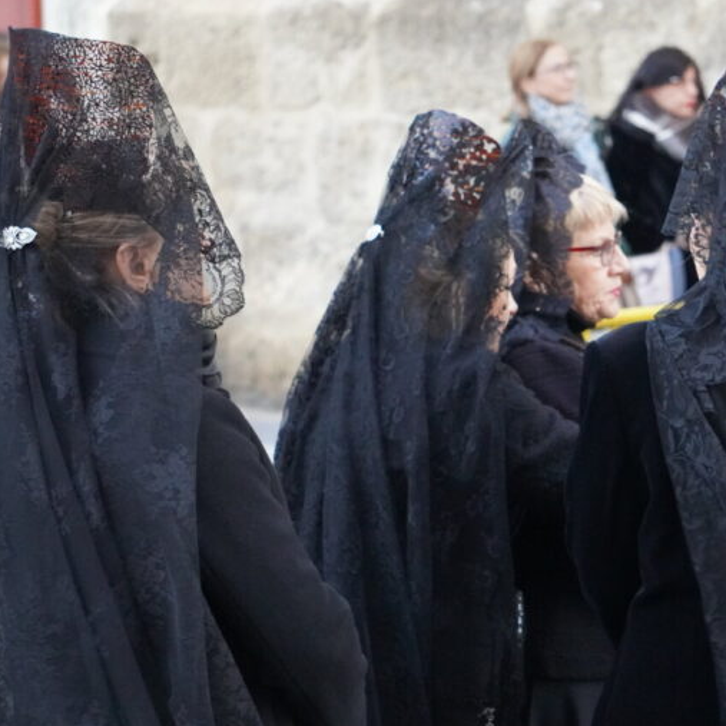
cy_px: 364
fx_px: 3393
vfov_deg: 12.2
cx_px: 452
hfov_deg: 12.2
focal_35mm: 143
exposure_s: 1/100
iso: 6400
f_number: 5
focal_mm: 74
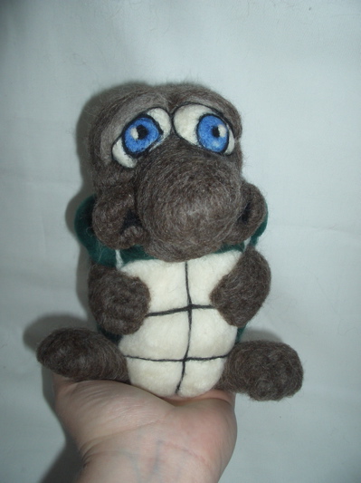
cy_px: 242
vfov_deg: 52.7
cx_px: 180
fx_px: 487
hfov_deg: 40.7
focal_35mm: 35
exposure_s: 1/40
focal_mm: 5.8
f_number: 4.3
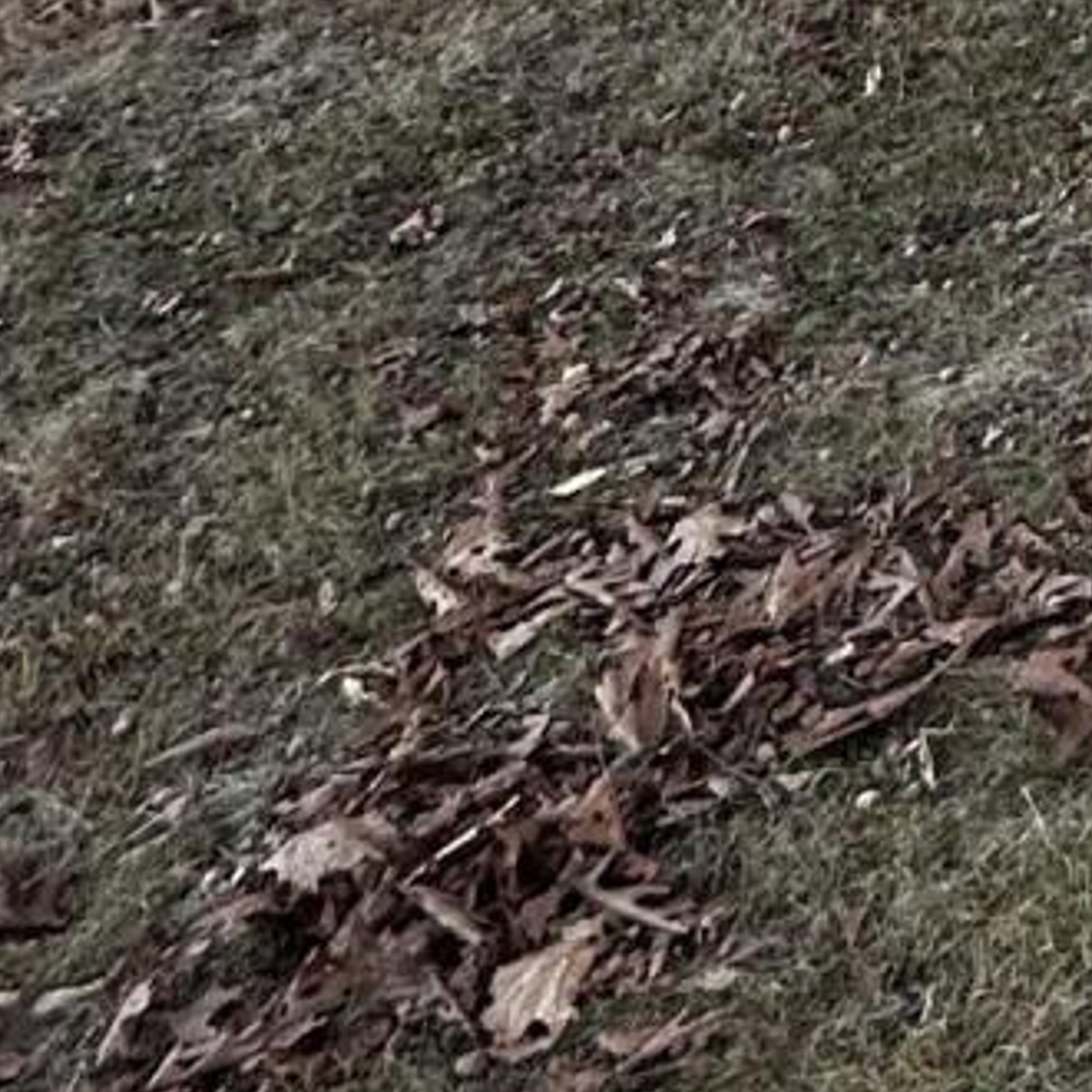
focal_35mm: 75
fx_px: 2677
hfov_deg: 17.3
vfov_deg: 16.7
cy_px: -1145
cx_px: 2131
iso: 40
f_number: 2.2
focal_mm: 2.22
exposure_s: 1/286
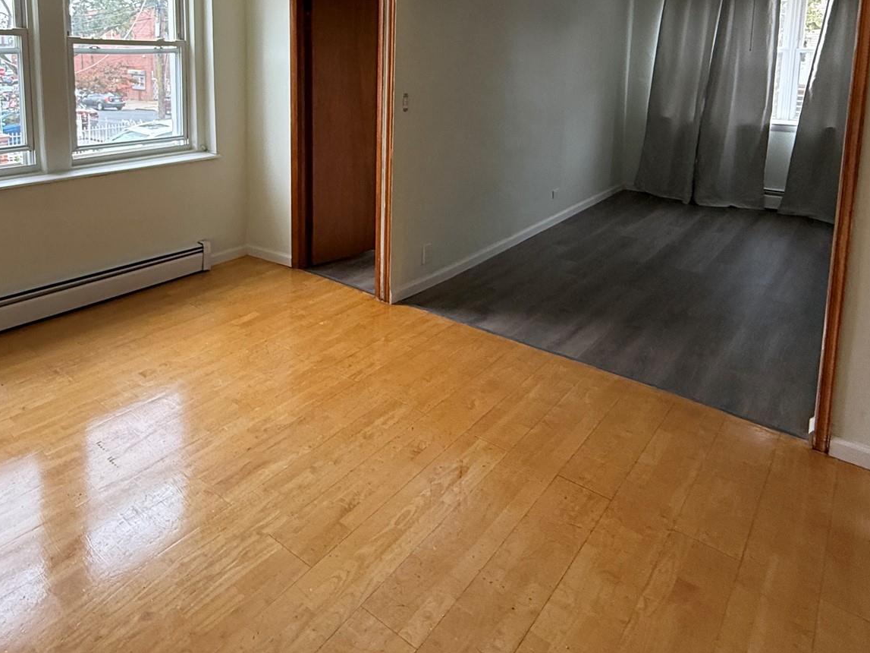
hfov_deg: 68.5
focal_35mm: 25
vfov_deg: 51.5
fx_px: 628
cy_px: 131
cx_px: 335
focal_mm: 2.22
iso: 160
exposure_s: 1/99
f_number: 2.2
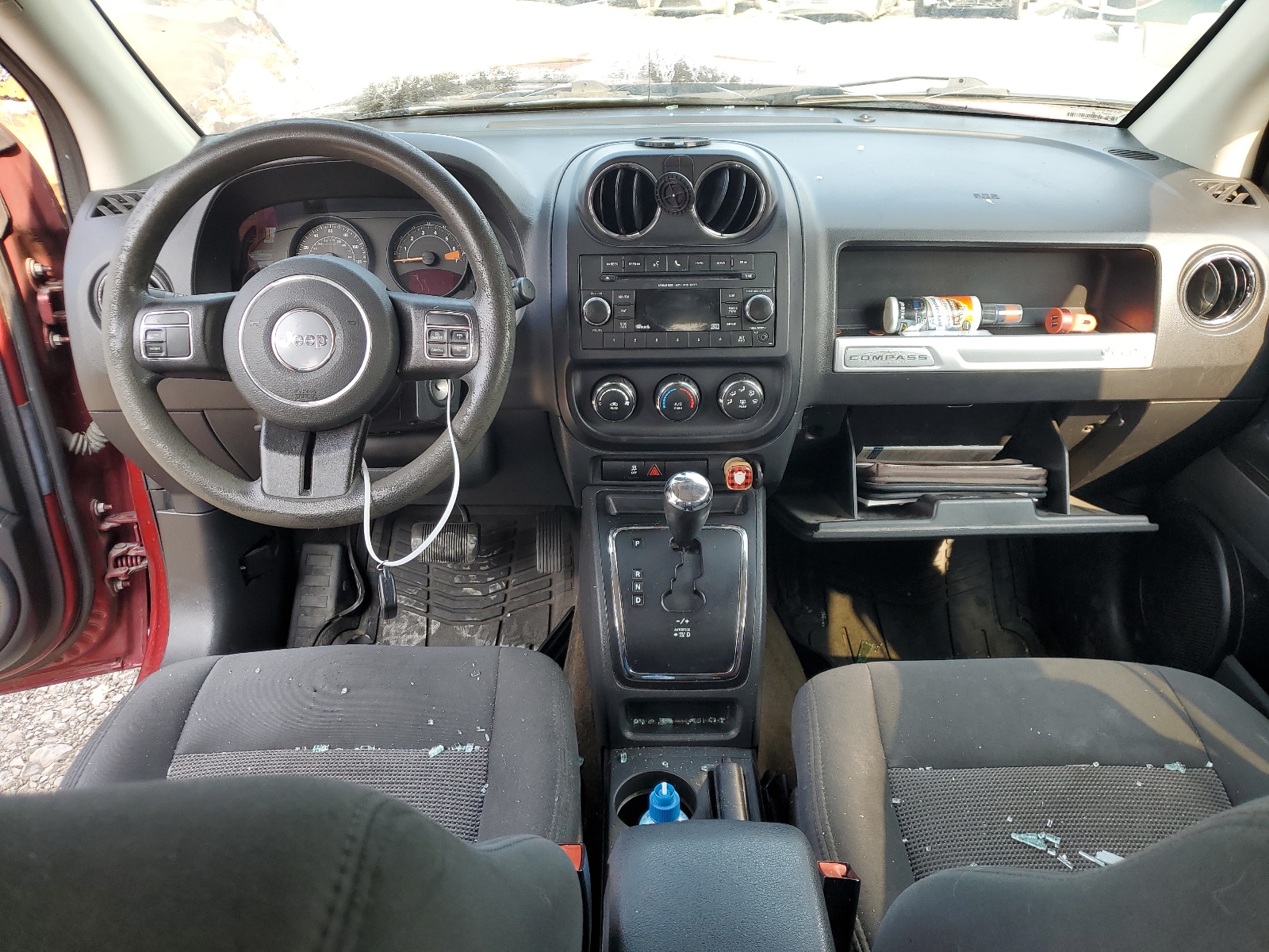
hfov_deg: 67.3
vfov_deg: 53.1
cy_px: 476
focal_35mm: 26
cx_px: 634
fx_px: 953
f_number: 1.5
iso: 50
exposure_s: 1/179
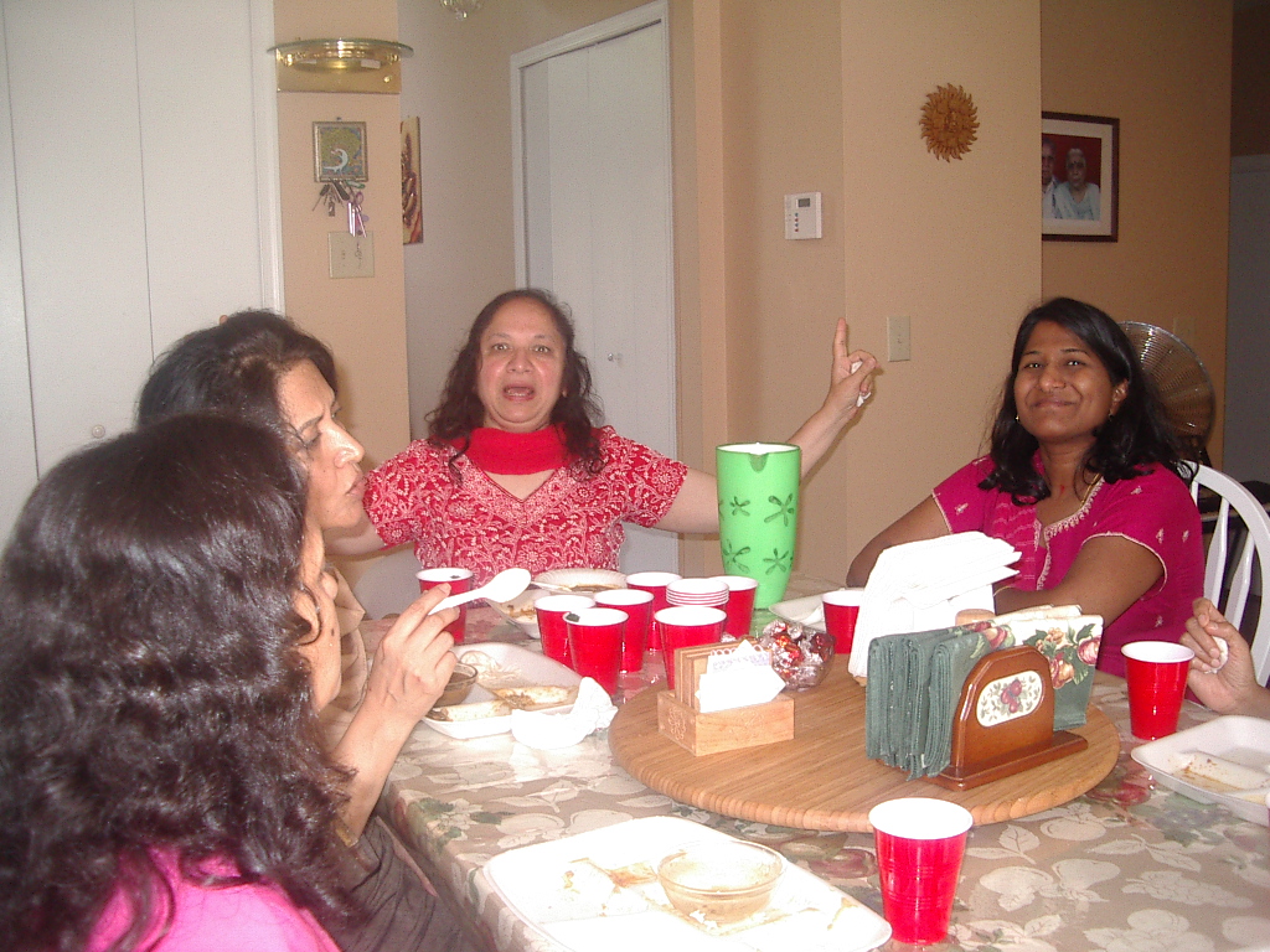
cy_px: 476
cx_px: 635
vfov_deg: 37.7
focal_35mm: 38
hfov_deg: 49.0
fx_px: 1394
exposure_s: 1/60
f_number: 2.6
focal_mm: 5.8
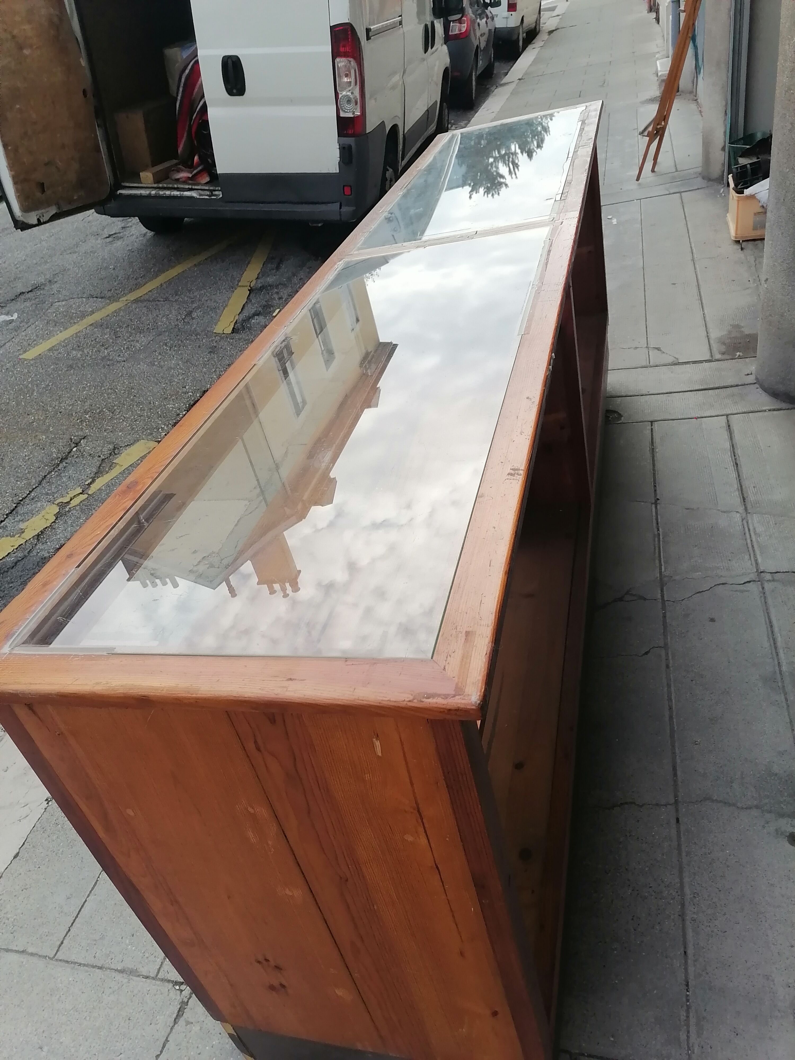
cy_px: 530
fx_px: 796
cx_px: 398
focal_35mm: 26
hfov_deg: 53.1
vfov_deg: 67.3
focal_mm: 5.3
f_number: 1.8
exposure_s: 1/841
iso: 160
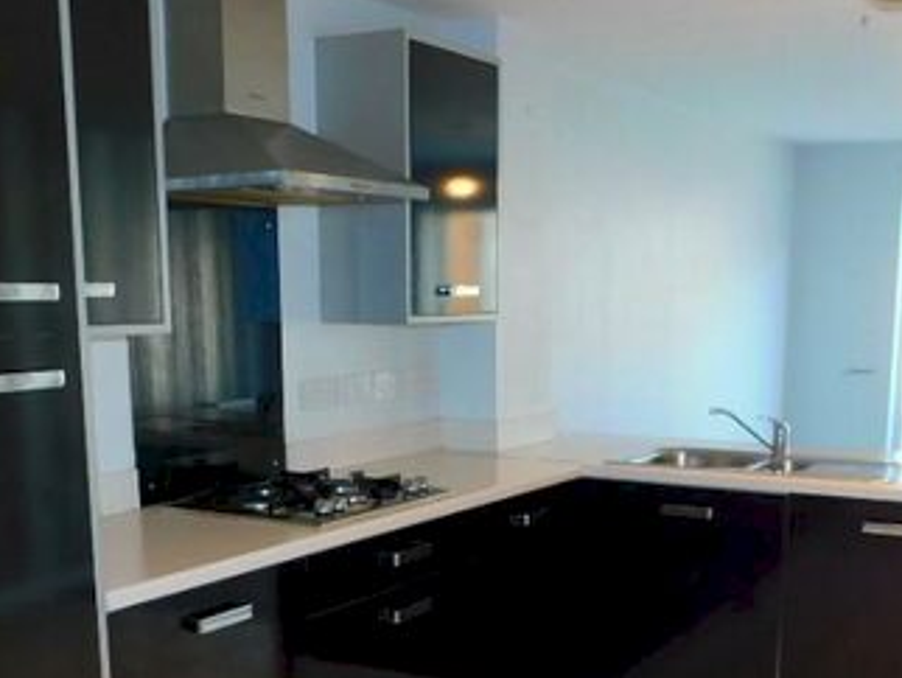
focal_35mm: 50
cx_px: 479
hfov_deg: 38.1
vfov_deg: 28.2
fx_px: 1304
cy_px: 590
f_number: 3
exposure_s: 1/40
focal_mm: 4
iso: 125
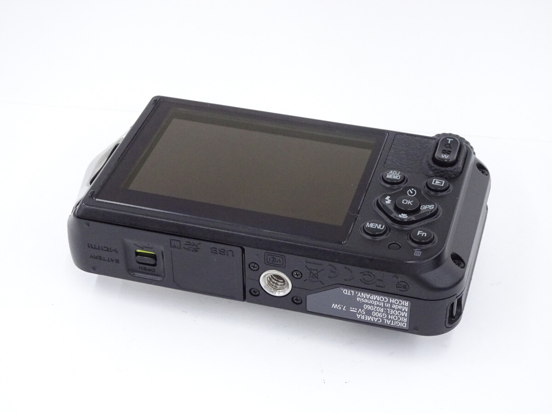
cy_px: 207
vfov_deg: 21.6
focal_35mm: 68
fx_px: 1084
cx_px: 276
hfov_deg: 28.6
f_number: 4.5
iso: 800
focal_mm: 11.66
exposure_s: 1/80
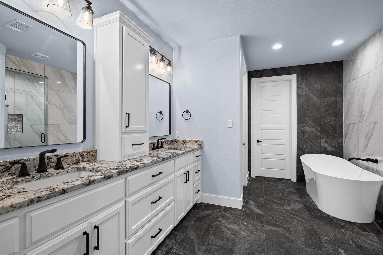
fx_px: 170
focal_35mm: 16
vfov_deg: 73.7
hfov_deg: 96.7
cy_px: 128
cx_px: 192
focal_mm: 16
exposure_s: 1/3
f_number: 9
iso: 640
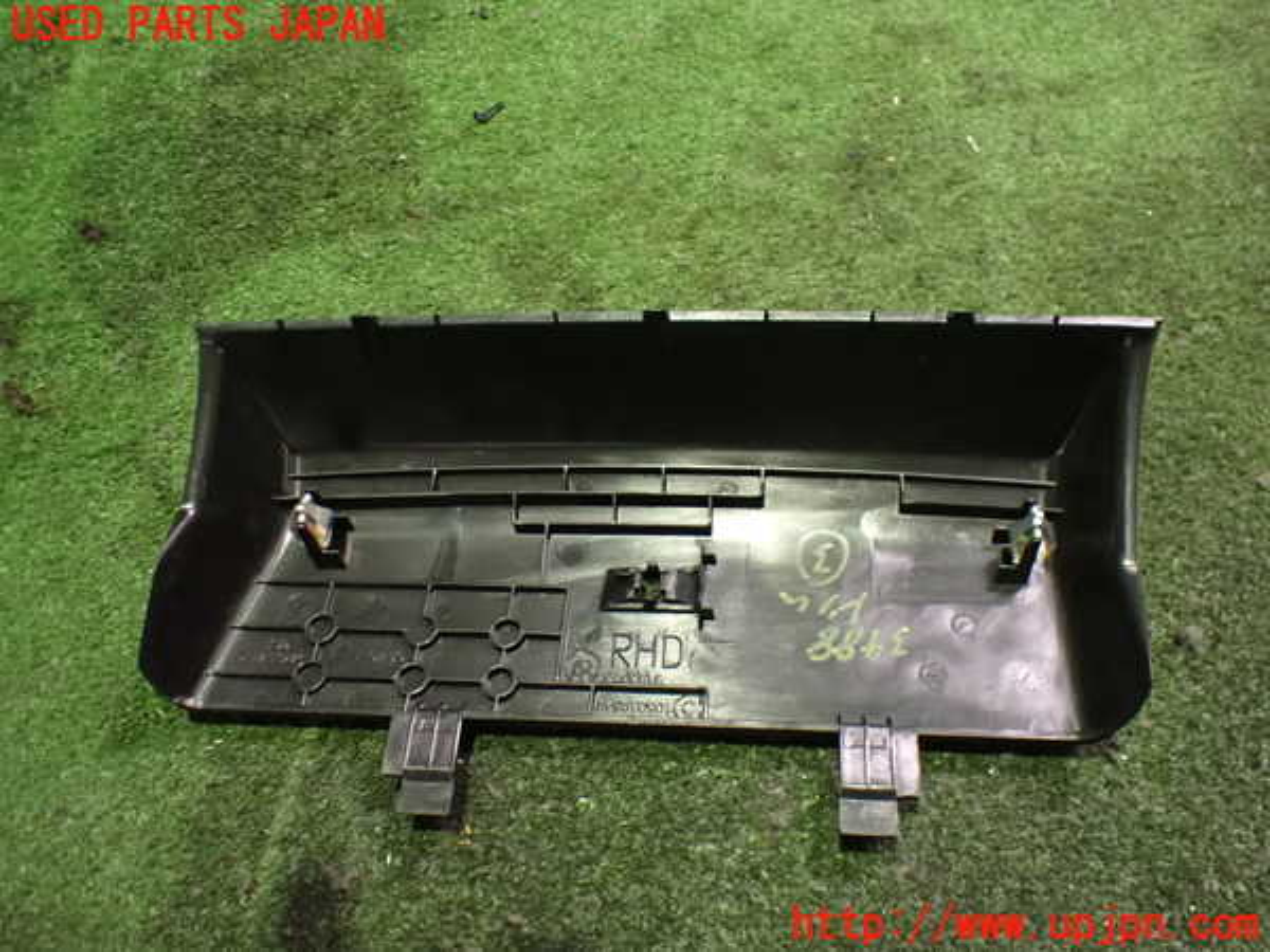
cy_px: 476
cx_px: 635
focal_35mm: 30
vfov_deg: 46.8
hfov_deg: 60.0
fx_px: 1101
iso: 1250
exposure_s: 1/30
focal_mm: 5.4
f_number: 2.3
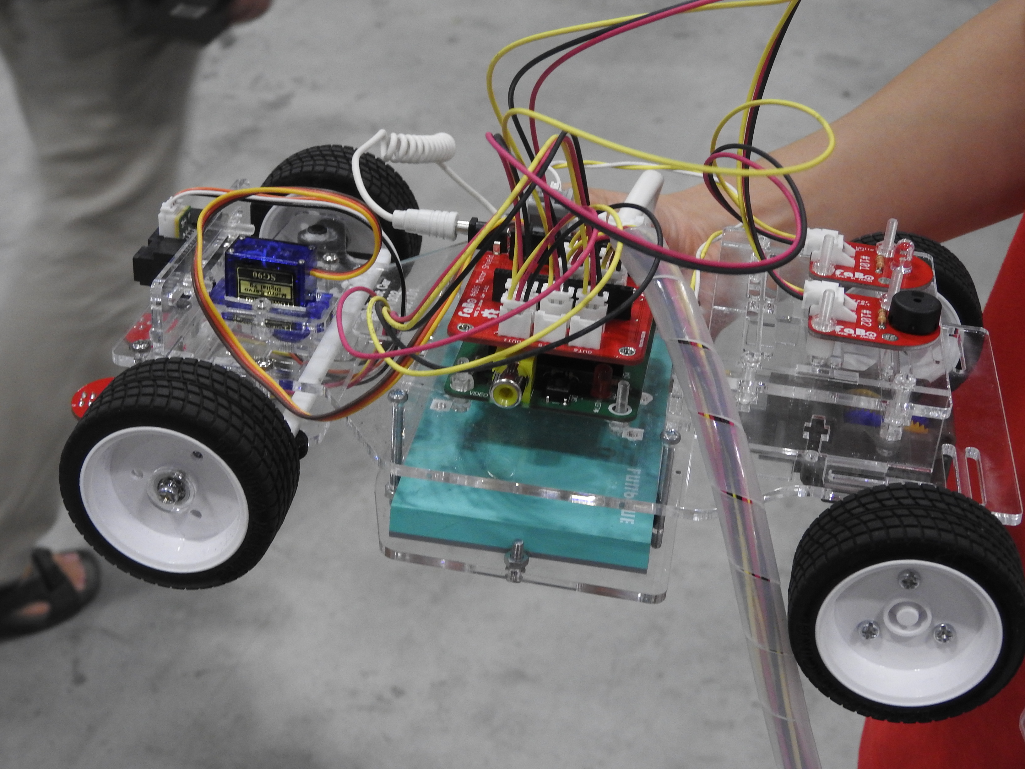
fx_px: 1629
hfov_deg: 34.9
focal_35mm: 55
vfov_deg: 26.6
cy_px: 384
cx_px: 512
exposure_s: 1/50
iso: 400
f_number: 4
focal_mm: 9.9
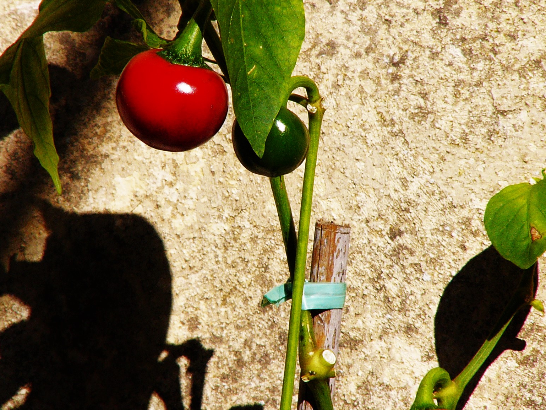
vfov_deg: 2.3
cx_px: 306
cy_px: 237
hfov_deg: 3.1
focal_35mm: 647
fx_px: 10207
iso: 100
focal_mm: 72
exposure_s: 1/1000
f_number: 6.5
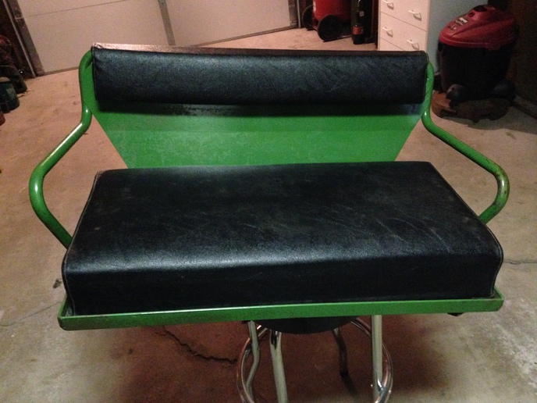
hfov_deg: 55.4
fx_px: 512
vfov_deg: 42.9
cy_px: 202
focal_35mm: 33
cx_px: 268
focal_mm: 4.12
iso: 800
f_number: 2.4
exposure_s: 1/15
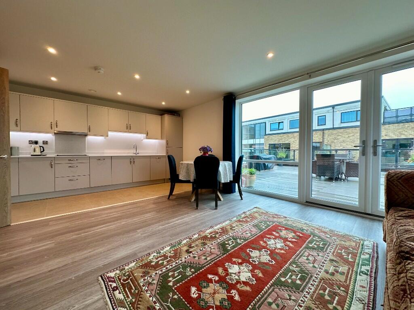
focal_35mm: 14
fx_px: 167
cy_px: 155
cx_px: 207
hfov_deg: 102.1
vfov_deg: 85.7
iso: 80
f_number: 2.2
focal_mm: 2.22
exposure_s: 1/100
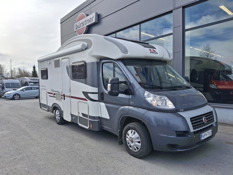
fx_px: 168
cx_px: 116
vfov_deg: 54.9
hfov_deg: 69.4
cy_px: 88
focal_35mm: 25
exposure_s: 1/1675
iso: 25
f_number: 1.8
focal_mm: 4.69
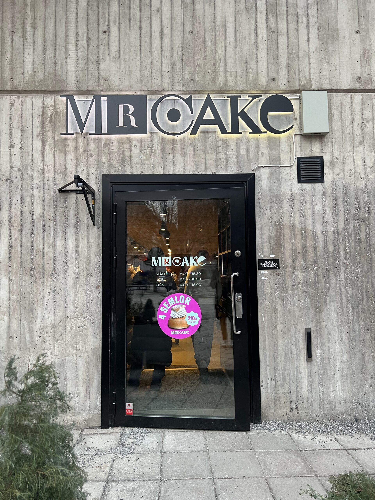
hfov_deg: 53.1
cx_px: 188
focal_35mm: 26
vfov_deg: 67.3
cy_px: 250
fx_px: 376
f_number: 1.5
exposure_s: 1/60
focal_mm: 5.7
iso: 160
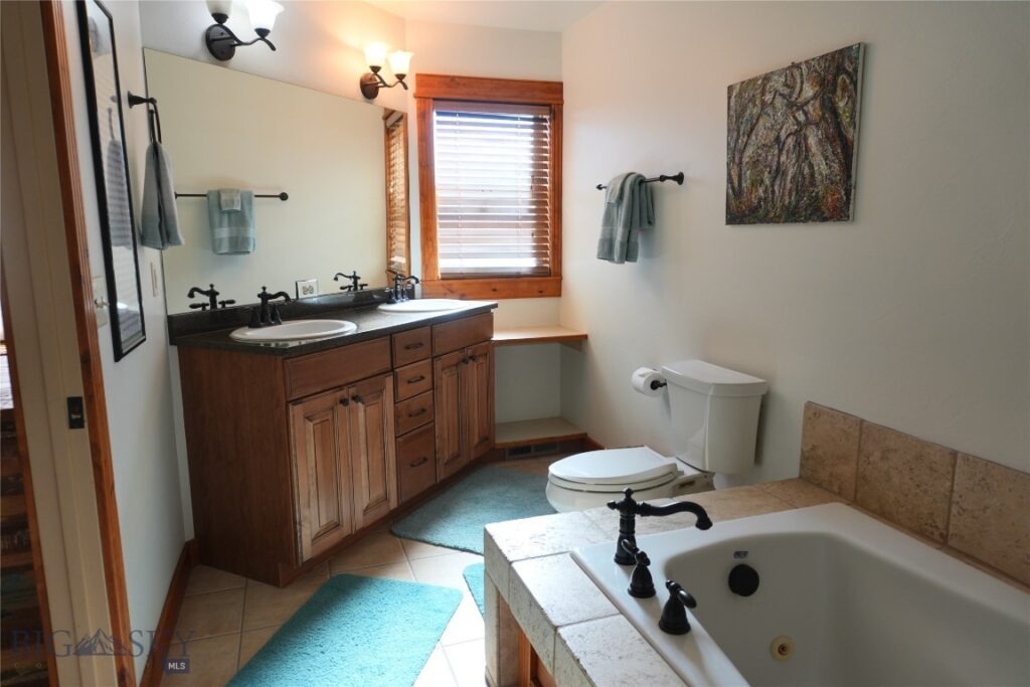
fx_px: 730
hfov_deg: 70.4
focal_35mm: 26
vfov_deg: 50.4
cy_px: 344
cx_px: 515
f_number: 4
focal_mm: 17
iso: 100
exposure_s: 1/60
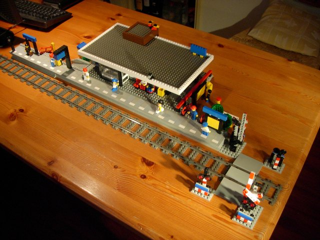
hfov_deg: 49.0
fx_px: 351
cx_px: 160
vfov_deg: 37.7
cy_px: 120
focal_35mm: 38
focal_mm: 7.8
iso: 178
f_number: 2.8
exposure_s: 1/32
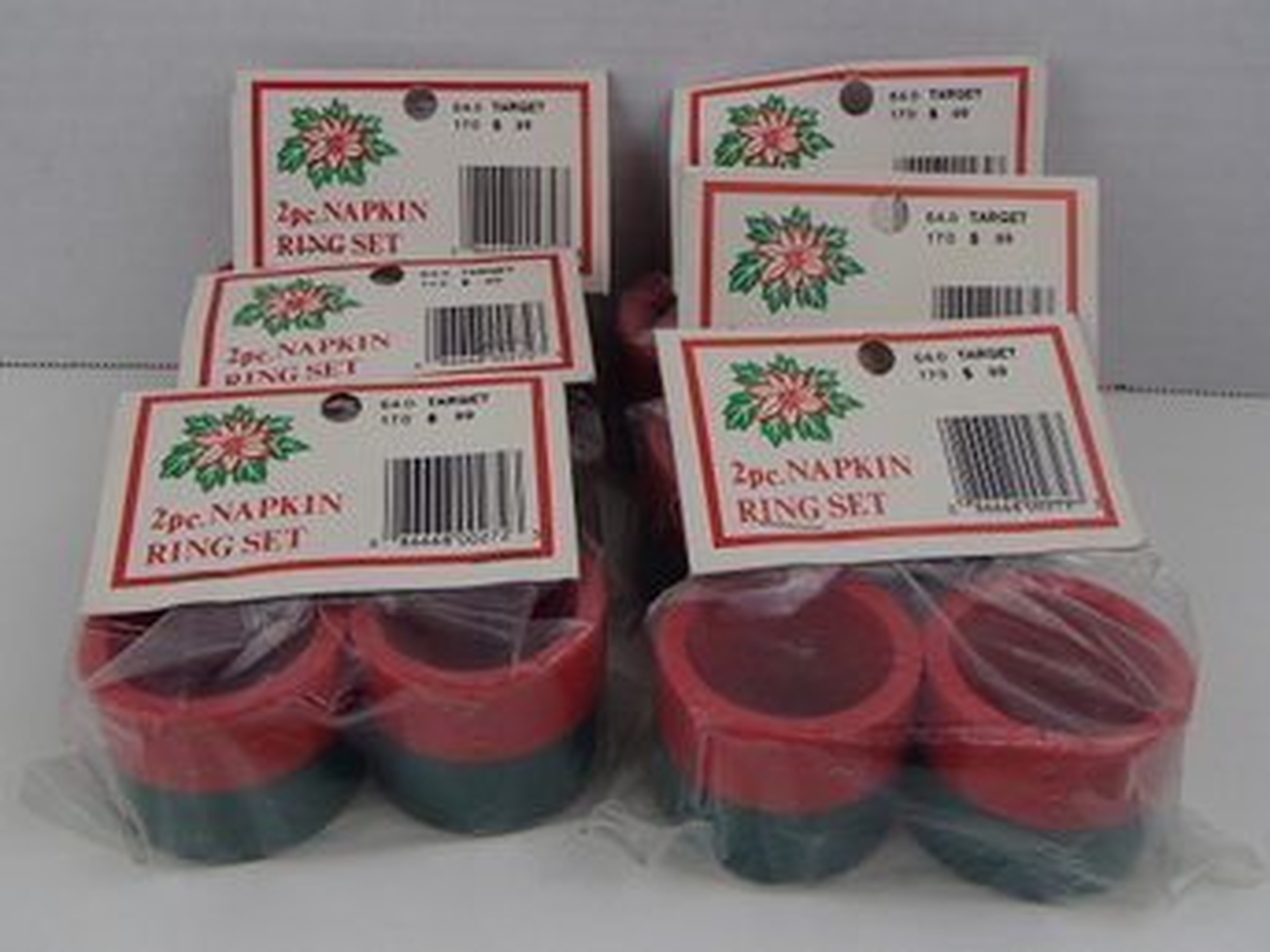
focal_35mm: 37
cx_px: 635
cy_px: 476
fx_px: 1357
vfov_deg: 38.6
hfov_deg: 50.2
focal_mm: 6.64
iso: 160
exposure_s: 1/160
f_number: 4.7
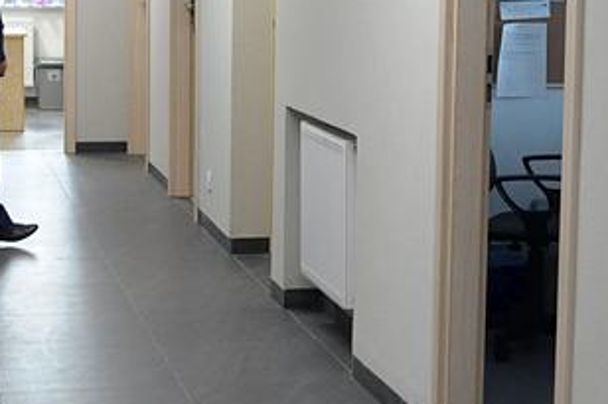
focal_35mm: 103
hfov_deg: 19.7
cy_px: 155
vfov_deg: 13.2
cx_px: 359
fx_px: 1745
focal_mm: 25
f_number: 5.6
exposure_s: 1/125
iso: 2000
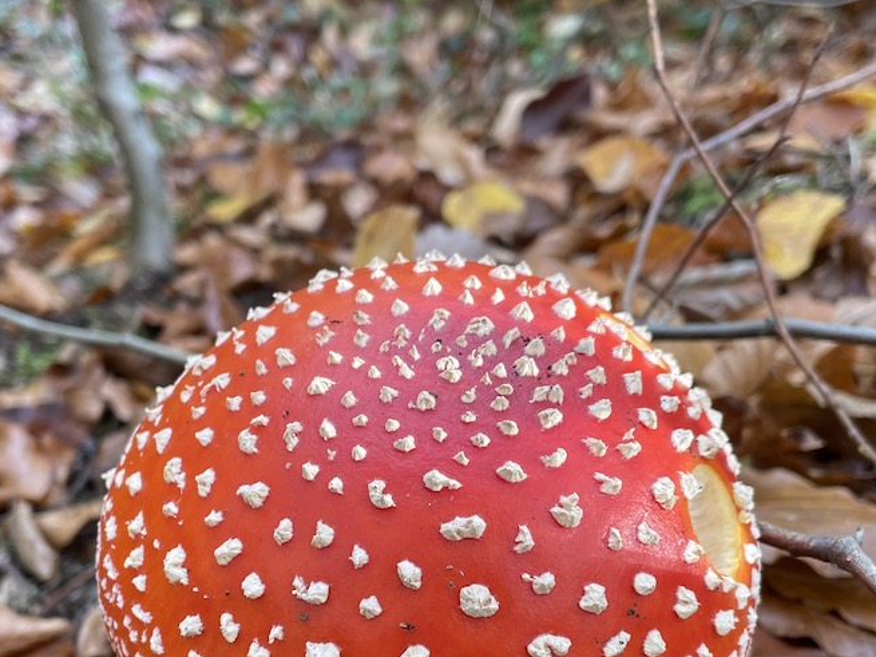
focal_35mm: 48
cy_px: 509
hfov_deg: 39.6
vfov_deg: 29.7
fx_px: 1214
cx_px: 405
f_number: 1.6
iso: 80
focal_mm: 4.2
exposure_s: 1/121
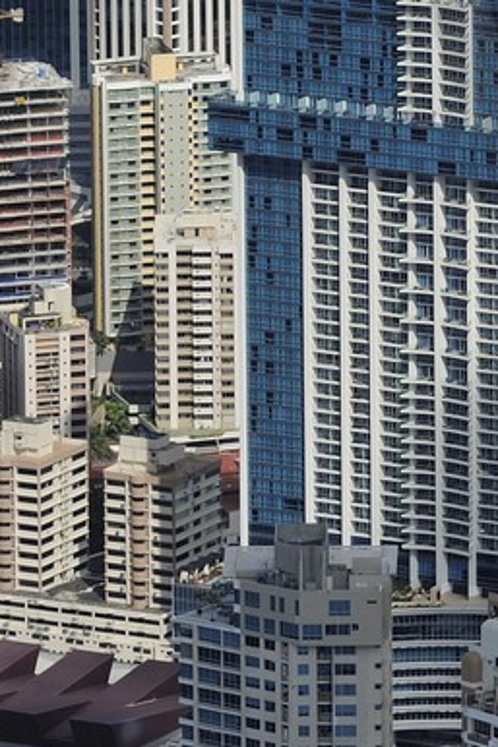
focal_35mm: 464
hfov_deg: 2.9
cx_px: 1008
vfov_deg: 4.4
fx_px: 9636
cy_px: -132
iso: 200
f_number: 6.3
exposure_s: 1/1600
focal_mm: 112
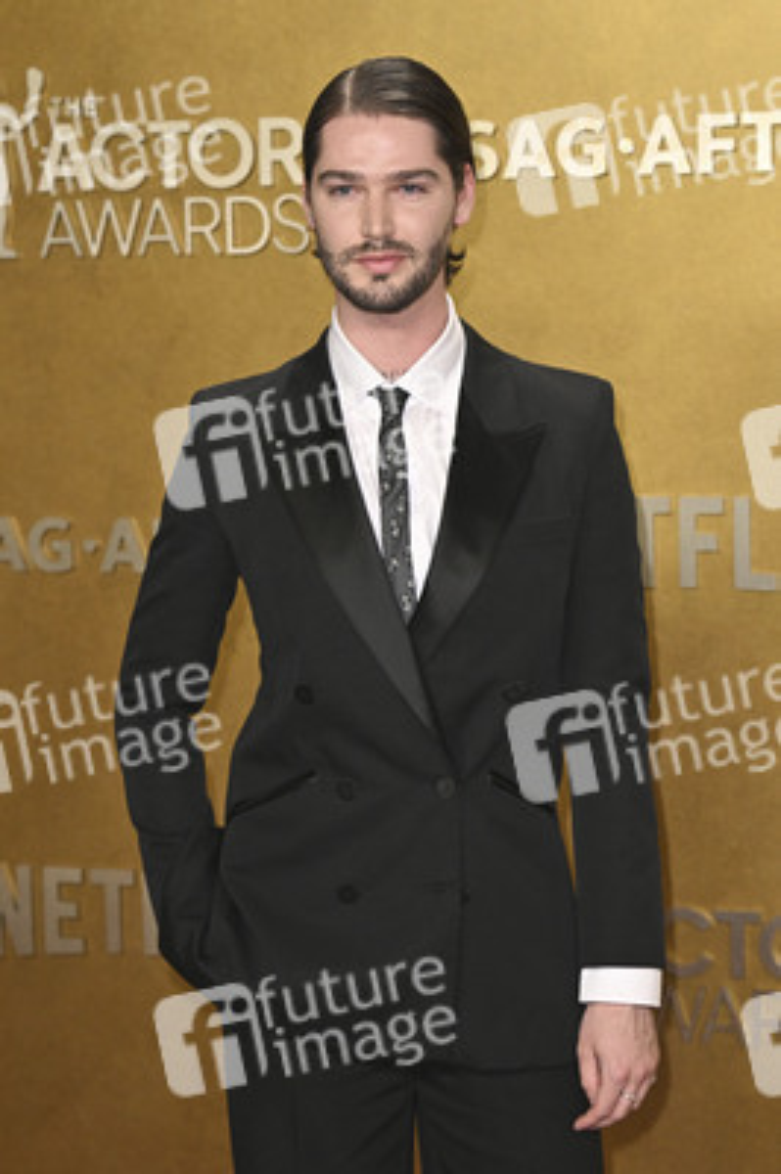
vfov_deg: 23.4
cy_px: 587
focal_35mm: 87
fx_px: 2836
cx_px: 390
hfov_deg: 15.7
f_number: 5.6
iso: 2500
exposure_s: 1/320
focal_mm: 87
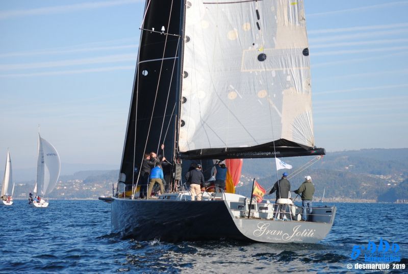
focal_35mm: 128
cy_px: 137
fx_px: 1448
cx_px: 204
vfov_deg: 10.8
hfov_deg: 16.0
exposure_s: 1/500
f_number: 5.6
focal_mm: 85
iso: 100
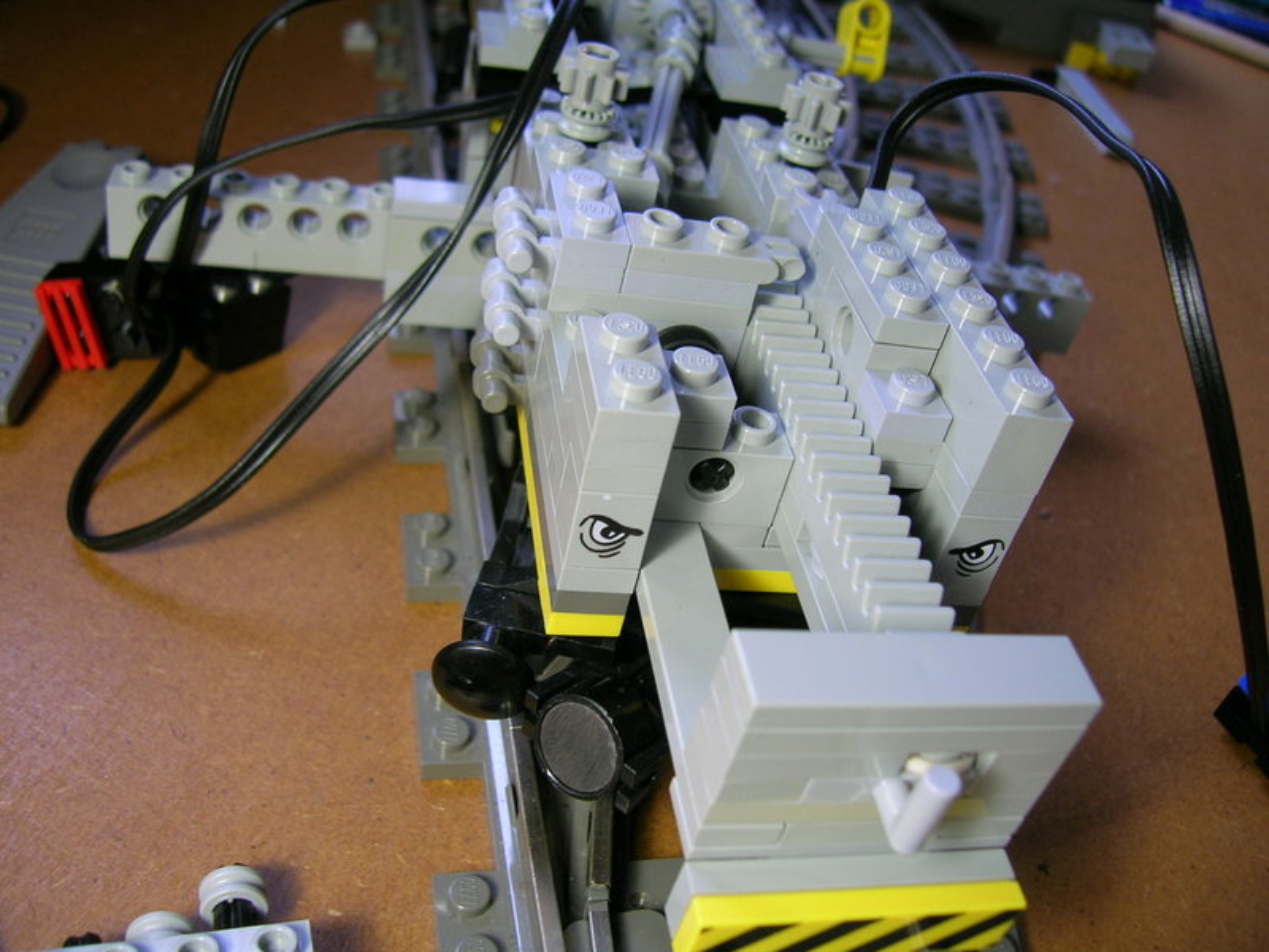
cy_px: 476
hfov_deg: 54.0
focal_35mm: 34
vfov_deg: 41.8
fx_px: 1246
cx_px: 634
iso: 50
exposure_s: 1/17
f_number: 2.9
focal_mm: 5.7
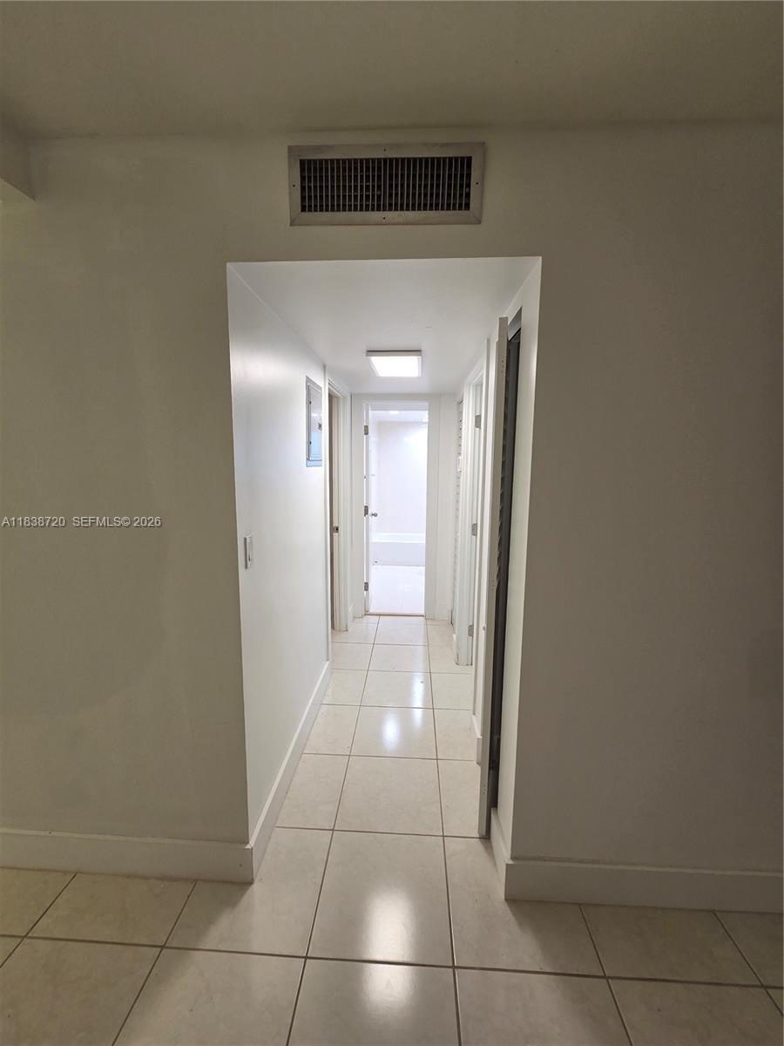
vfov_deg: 106.2
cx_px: 392
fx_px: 393
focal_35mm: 13
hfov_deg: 89.9
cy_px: 523
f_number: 2.2
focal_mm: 2.2
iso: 125
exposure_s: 1/60
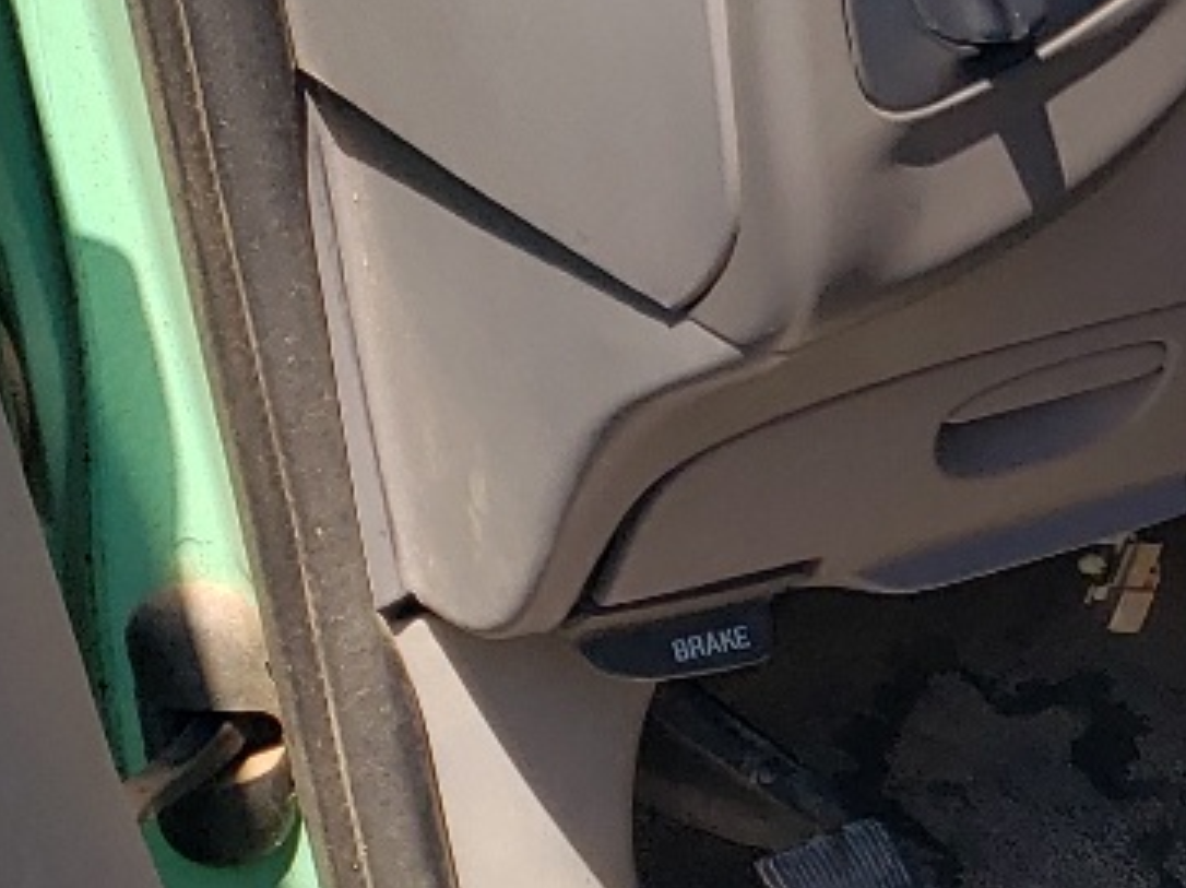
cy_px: 475
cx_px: 1923
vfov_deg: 12.9
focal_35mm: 115
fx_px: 3937
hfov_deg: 15.4
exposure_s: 1/1250
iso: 50
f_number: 1.5
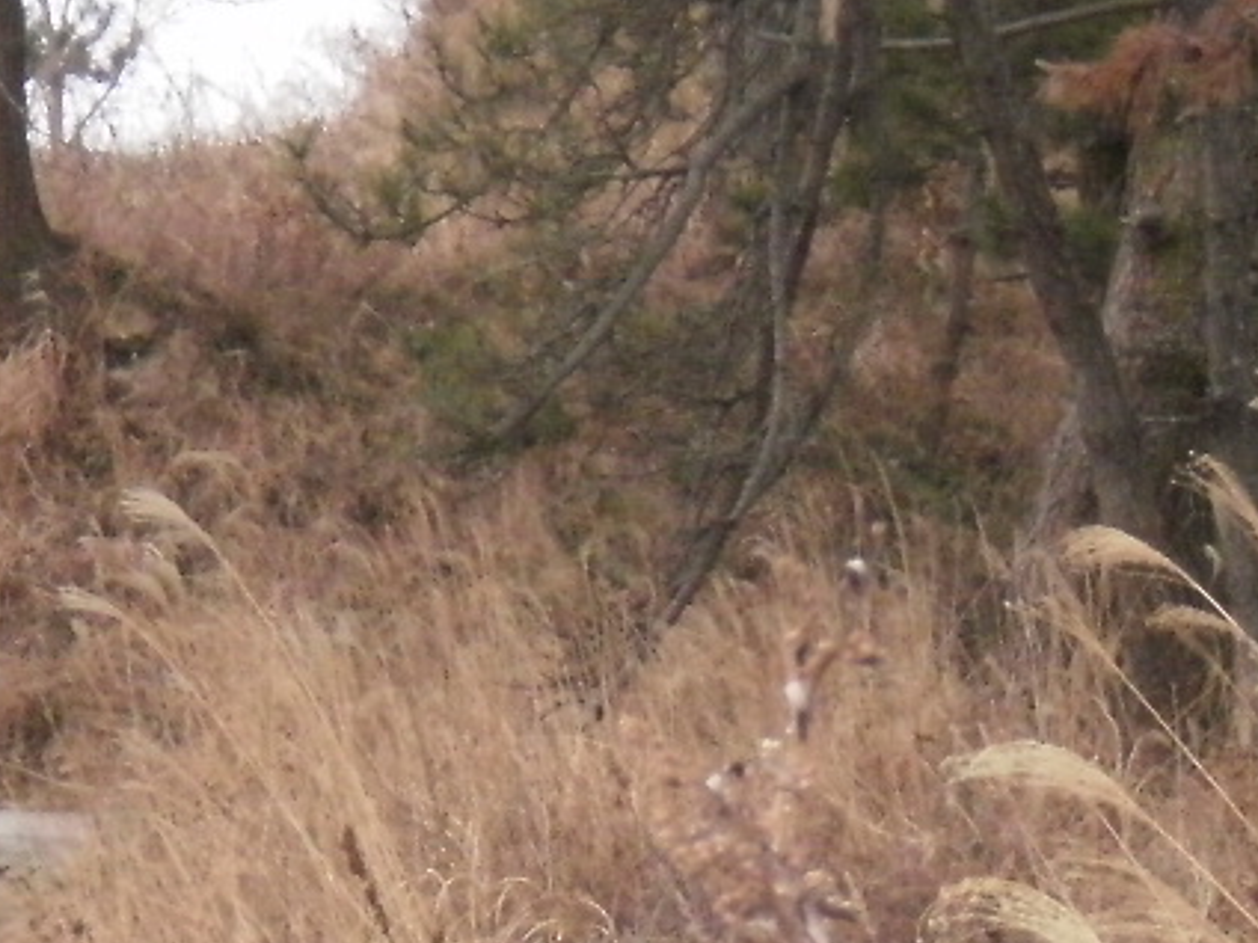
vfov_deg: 3.6
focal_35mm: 408
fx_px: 14827
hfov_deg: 4.9
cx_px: 50
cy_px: 1299
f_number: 5.9
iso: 250
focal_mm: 18.9
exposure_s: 1/250
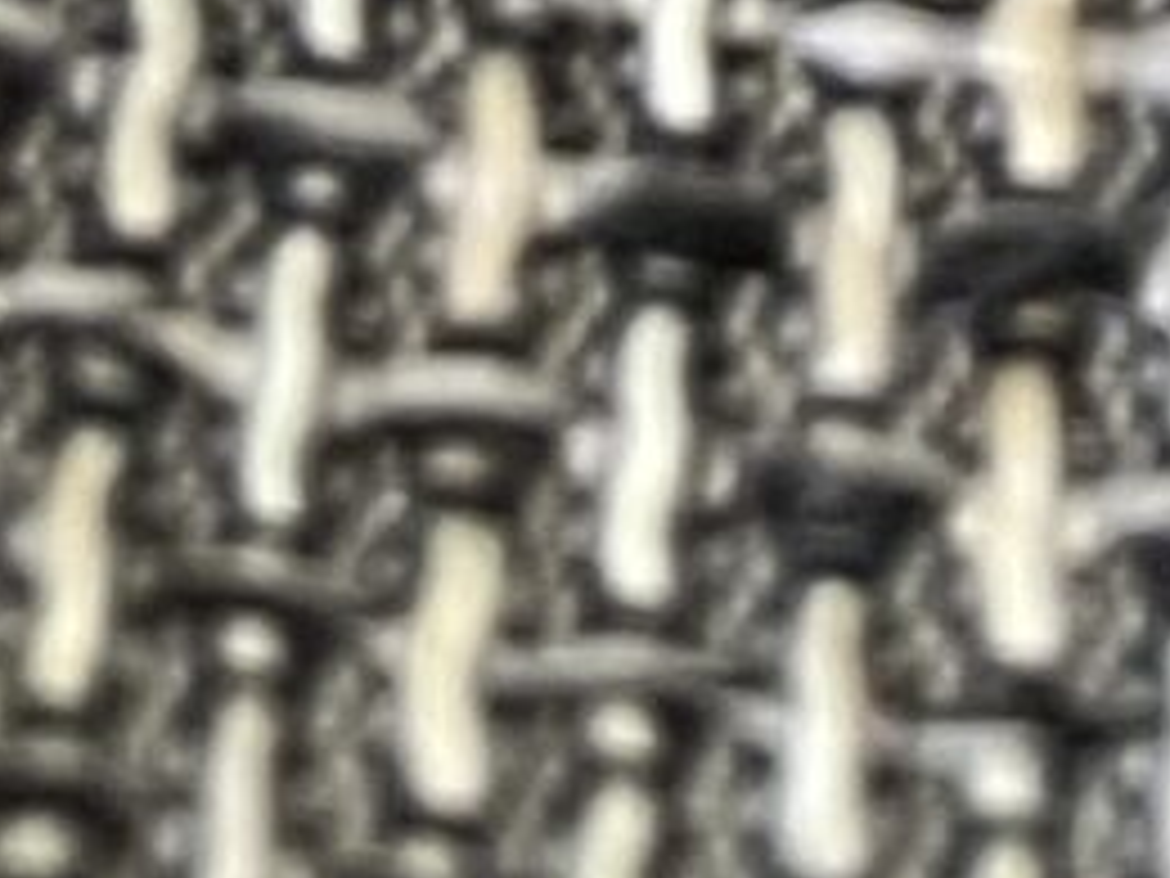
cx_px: 1701
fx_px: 8653
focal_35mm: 256
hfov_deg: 7.6
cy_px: -4367
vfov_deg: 4.4
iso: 400
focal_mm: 5.1
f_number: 1.6
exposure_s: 1/60
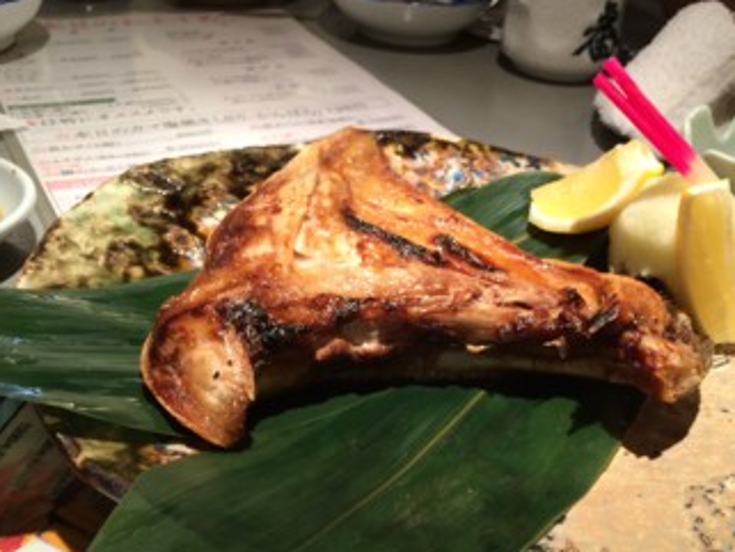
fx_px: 892
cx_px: 392
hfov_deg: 44.8
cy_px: 366
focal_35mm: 42
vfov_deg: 34.1
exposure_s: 1/30
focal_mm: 4.12
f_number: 2.2
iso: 80
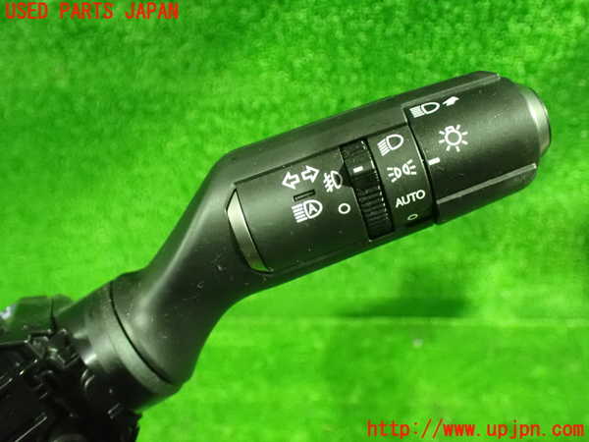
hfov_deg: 60.0
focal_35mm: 30
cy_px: 221
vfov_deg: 46.8
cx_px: 294
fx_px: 510
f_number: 2.3
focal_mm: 5.4
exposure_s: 1/25
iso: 1600
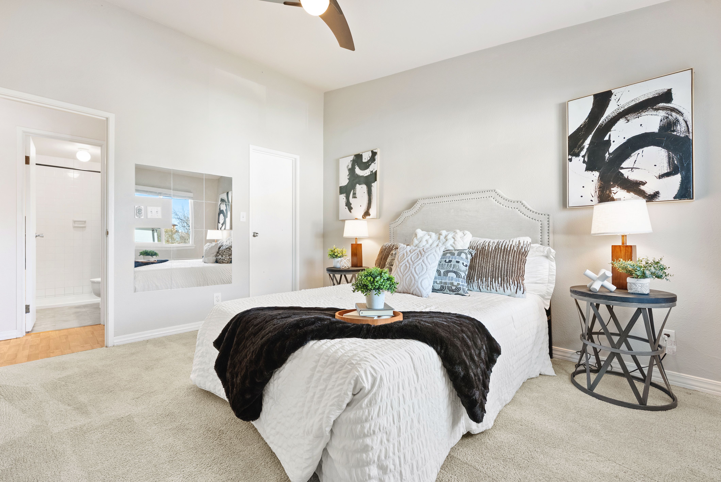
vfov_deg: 73.8
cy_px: 241
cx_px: 360
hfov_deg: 96.7
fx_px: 321
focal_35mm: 16
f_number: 8
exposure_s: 1/2.5
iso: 640
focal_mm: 16
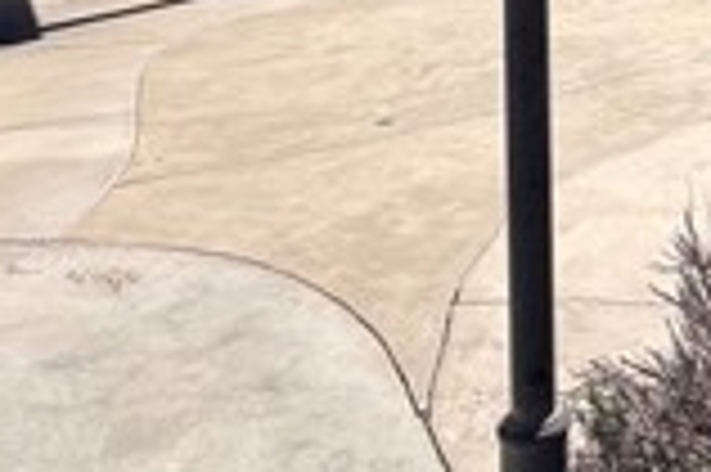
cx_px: 850
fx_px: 1164
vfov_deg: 19.2
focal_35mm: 59
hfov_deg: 29.3
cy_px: -297
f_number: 2.2
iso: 50
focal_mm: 2.22
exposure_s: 1/2146
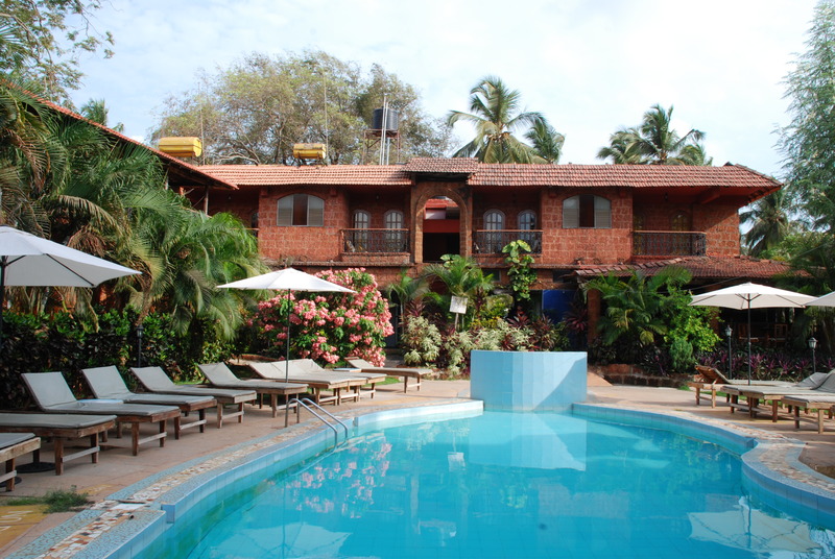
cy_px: 280
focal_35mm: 30
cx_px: 418
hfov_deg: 61.9
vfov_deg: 43.7
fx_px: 697
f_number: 14
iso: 200
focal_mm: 20
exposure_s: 1/60
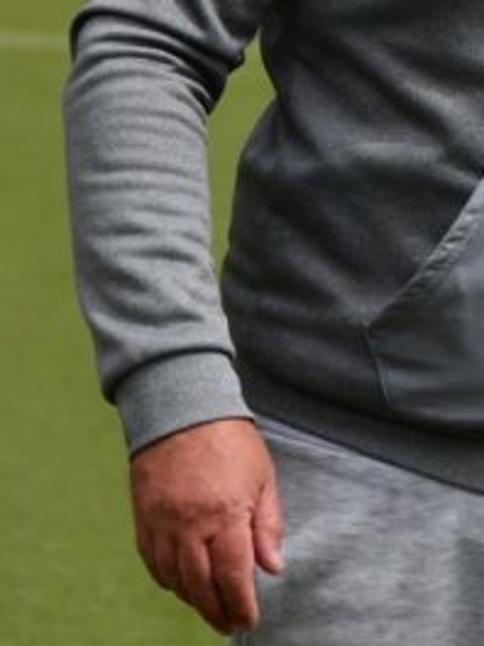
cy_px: 132
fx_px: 13255
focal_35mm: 711
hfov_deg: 2.1
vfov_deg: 2.8
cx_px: 401
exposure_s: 1/2000
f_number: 7.1
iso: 400
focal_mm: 125
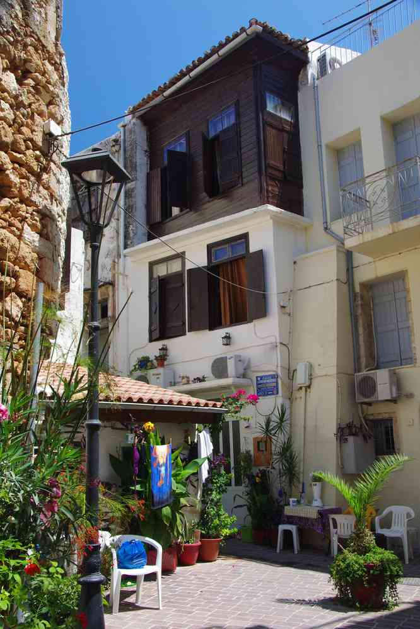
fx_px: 656
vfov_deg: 51.3
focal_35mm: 38
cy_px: 314
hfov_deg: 35.5
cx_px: 210
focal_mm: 25
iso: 200
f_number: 11
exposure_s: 1/50
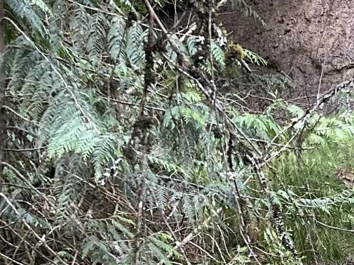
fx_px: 1452
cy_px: 338
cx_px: 203
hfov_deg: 13.9
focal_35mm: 142
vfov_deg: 10.2
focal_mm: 5.7
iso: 125
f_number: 1.5
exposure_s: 1/89
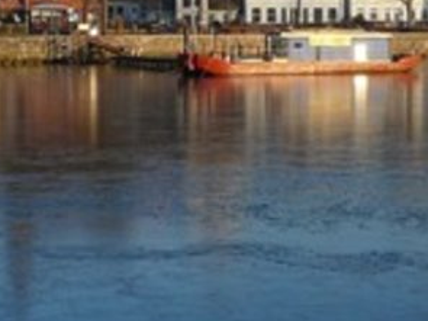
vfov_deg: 12.9
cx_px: 347
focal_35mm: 114
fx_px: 1409
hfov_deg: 17.1
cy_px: 35
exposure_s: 1/200
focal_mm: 4.6
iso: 100
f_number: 5
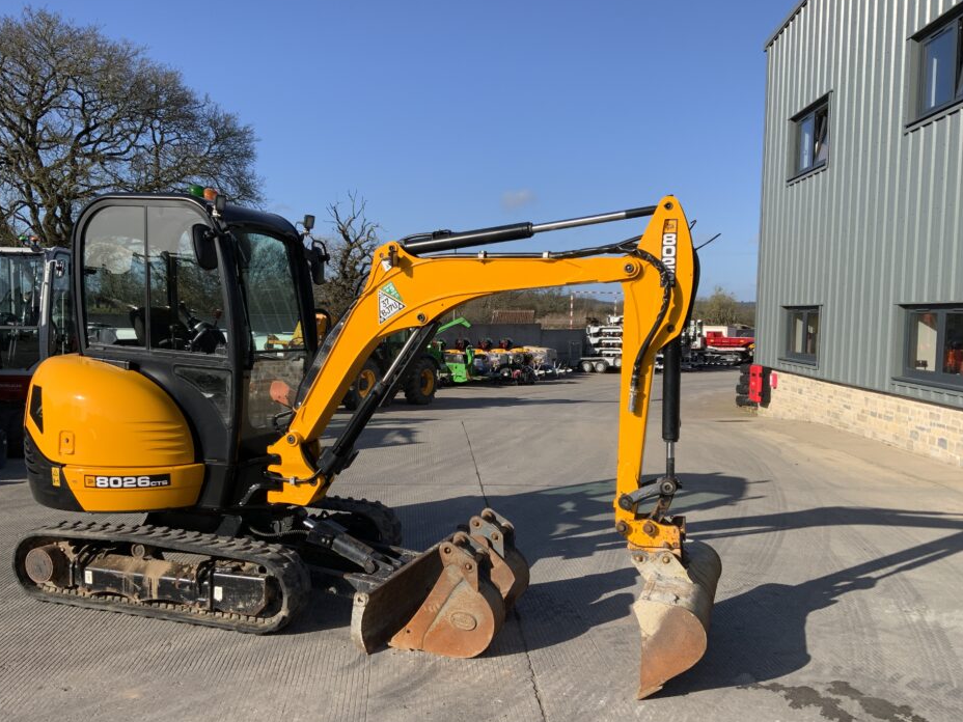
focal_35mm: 32
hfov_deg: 56.8
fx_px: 890
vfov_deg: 44.1
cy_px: 383
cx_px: 449
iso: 20
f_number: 1.8
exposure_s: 1/1984
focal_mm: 3
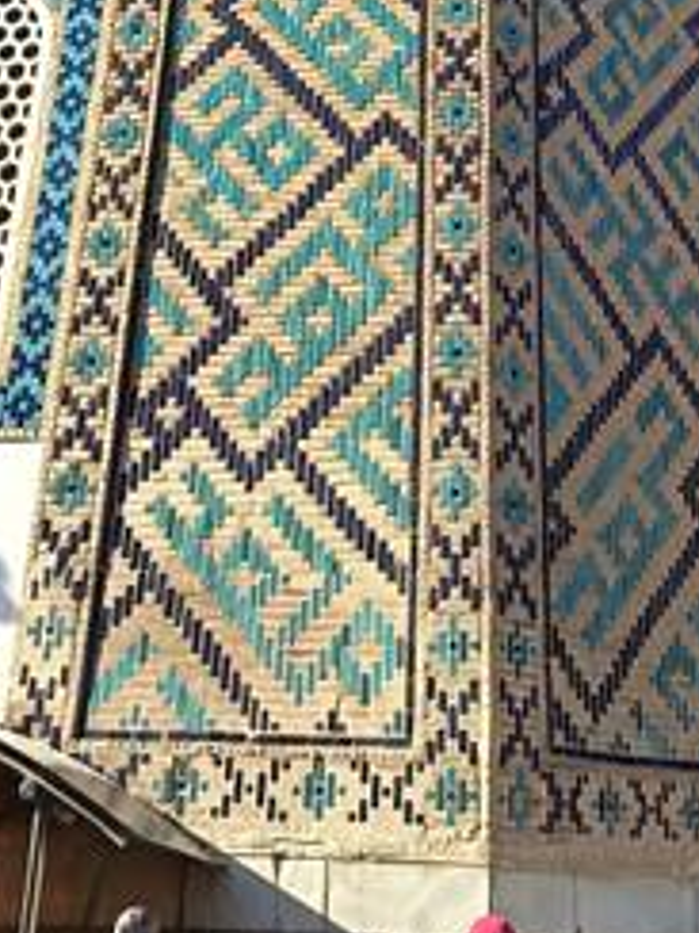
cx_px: 393
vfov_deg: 26.9
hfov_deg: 23.3
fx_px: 1696
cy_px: -210
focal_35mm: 63
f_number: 1.75
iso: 178
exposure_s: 1/600
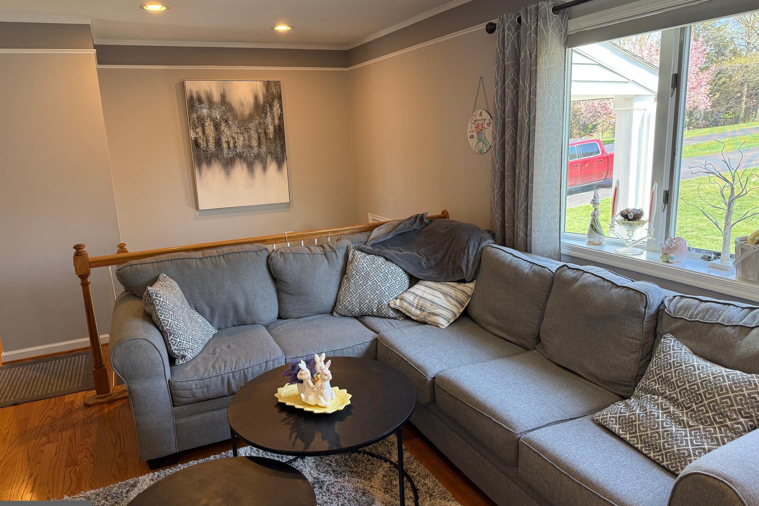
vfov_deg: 51.3
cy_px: 246
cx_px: 379
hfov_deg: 71.5
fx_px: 527
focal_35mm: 25
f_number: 1.78
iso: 160
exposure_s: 1/120
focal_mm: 6.76
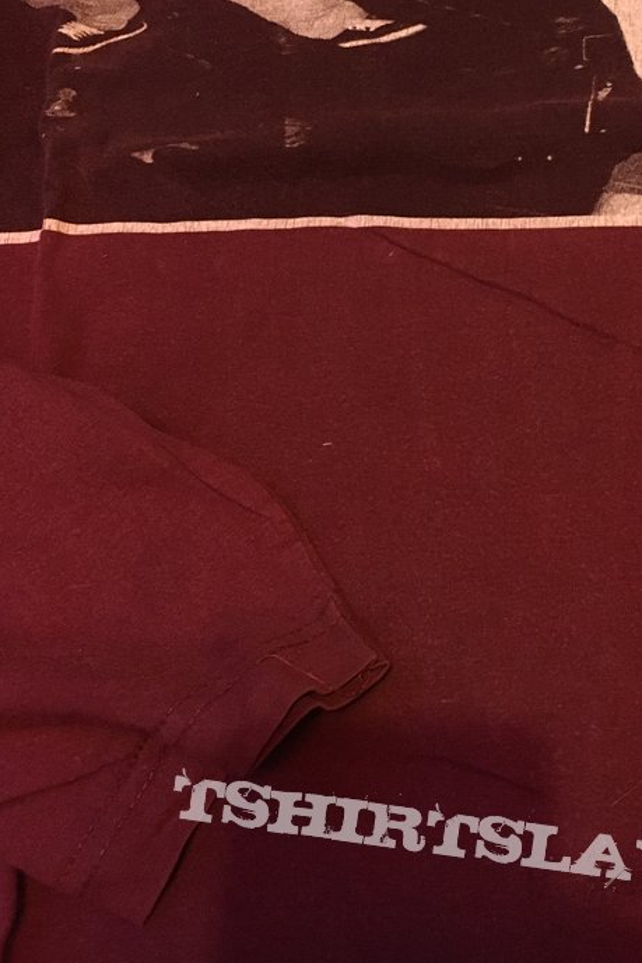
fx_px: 1337
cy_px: 192
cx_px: 485
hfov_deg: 26.6
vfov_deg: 38.1
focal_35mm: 50
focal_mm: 4.15
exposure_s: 1/17
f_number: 2.2
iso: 400
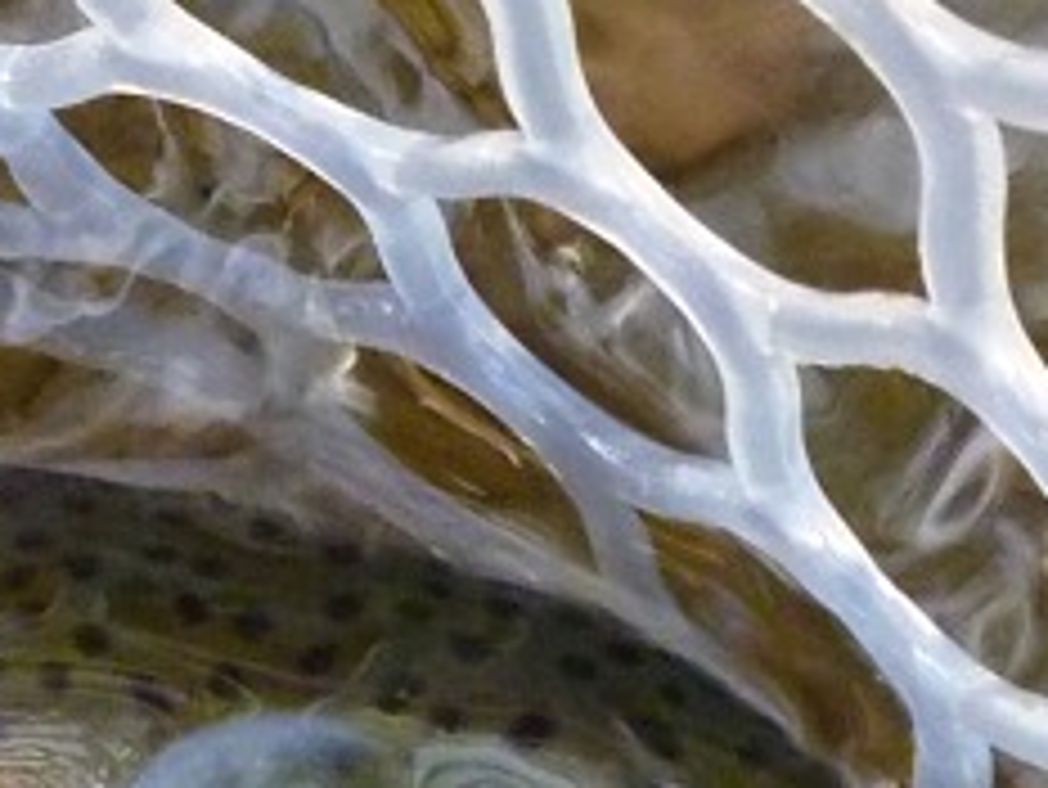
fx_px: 2726
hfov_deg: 20.3
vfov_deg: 15.2
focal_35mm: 90
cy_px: 1189
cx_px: -216
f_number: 3.3
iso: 320
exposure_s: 1/160
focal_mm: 4.9
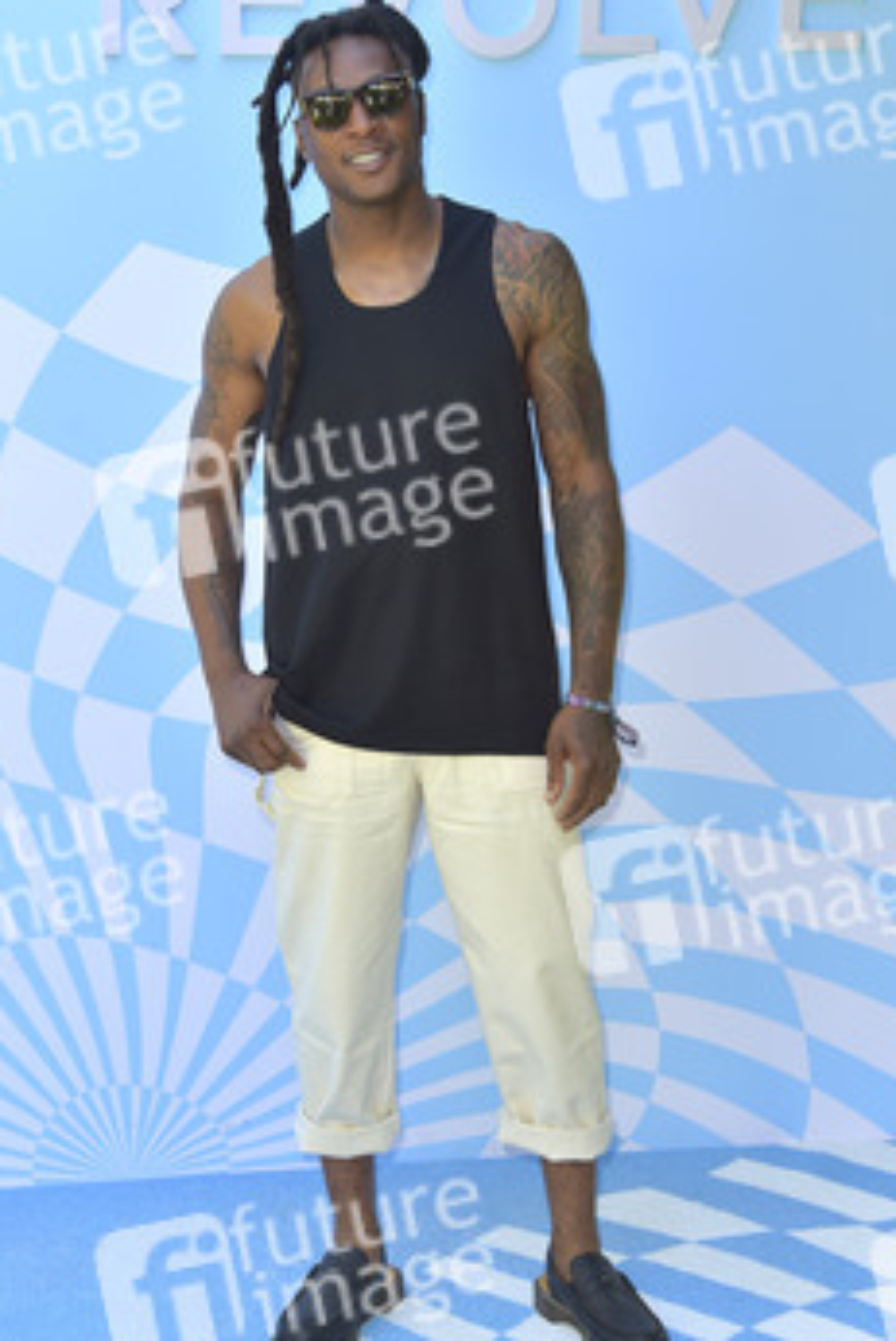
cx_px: 409
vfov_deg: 30.1
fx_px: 2499
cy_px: 690
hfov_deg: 20.3
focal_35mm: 67
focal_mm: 58
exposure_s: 1/250
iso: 400
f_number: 6.3
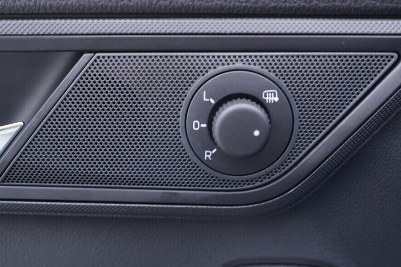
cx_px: 217
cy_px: 133
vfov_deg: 31.9
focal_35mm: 42
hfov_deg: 46.4
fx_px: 468
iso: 320
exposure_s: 1/40
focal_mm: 24
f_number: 2.8
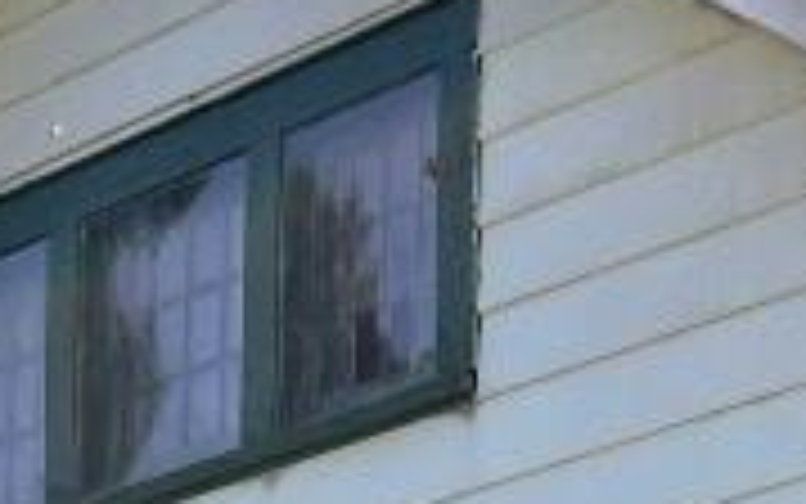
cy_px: 1094
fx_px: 3472
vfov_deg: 7.9
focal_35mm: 158
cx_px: 693
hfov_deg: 13.2
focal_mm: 5.7
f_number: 1.5
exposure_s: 1/1838
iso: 50
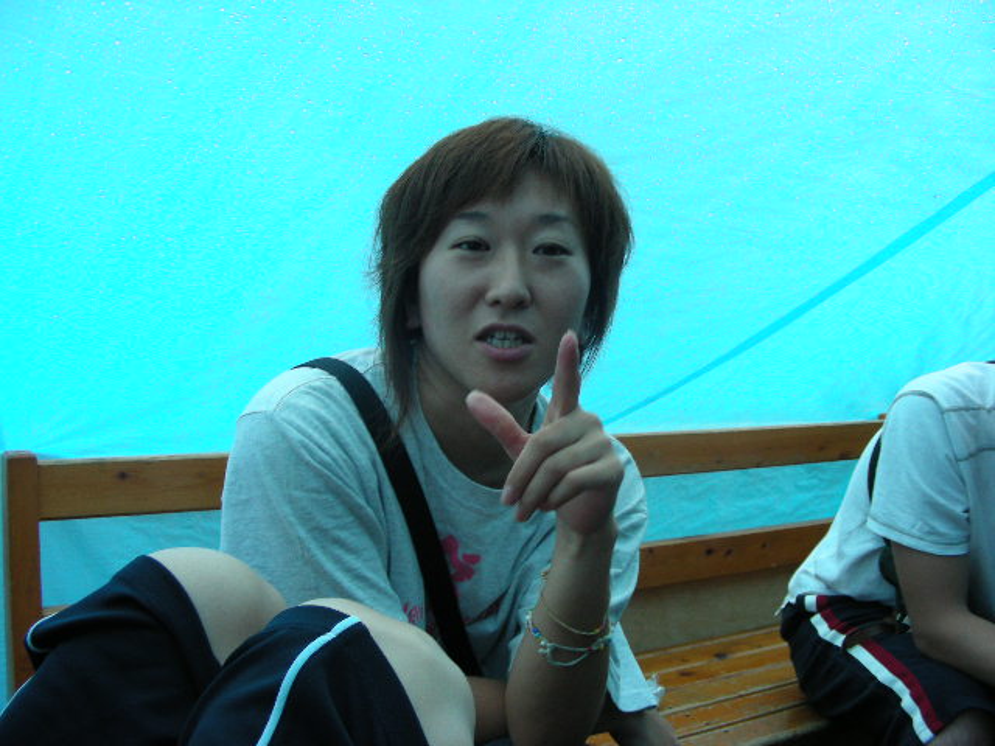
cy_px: 373
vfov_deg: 37.7
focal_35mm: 38
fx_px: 1092
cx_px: 498
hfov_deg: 49.0
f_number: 3.5
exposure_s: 1/30.7
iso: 131
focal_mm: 6.3
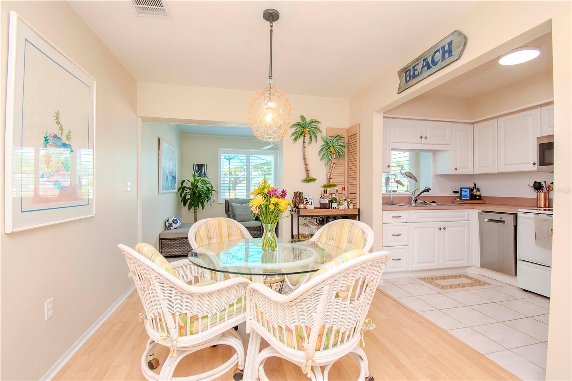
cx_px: 286
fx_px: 262
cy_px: 190
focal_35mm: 16
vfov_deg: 72.0
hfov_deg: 95.0
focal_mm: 11
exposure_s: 1/80
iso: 640
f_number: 7.1
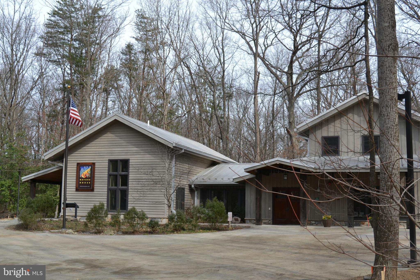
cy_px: 140
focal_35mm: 46
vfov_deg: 28.9
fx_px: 542
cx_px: 210
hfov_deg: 42.3
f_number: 7.1
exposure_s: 1/200
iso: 100
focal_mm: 31
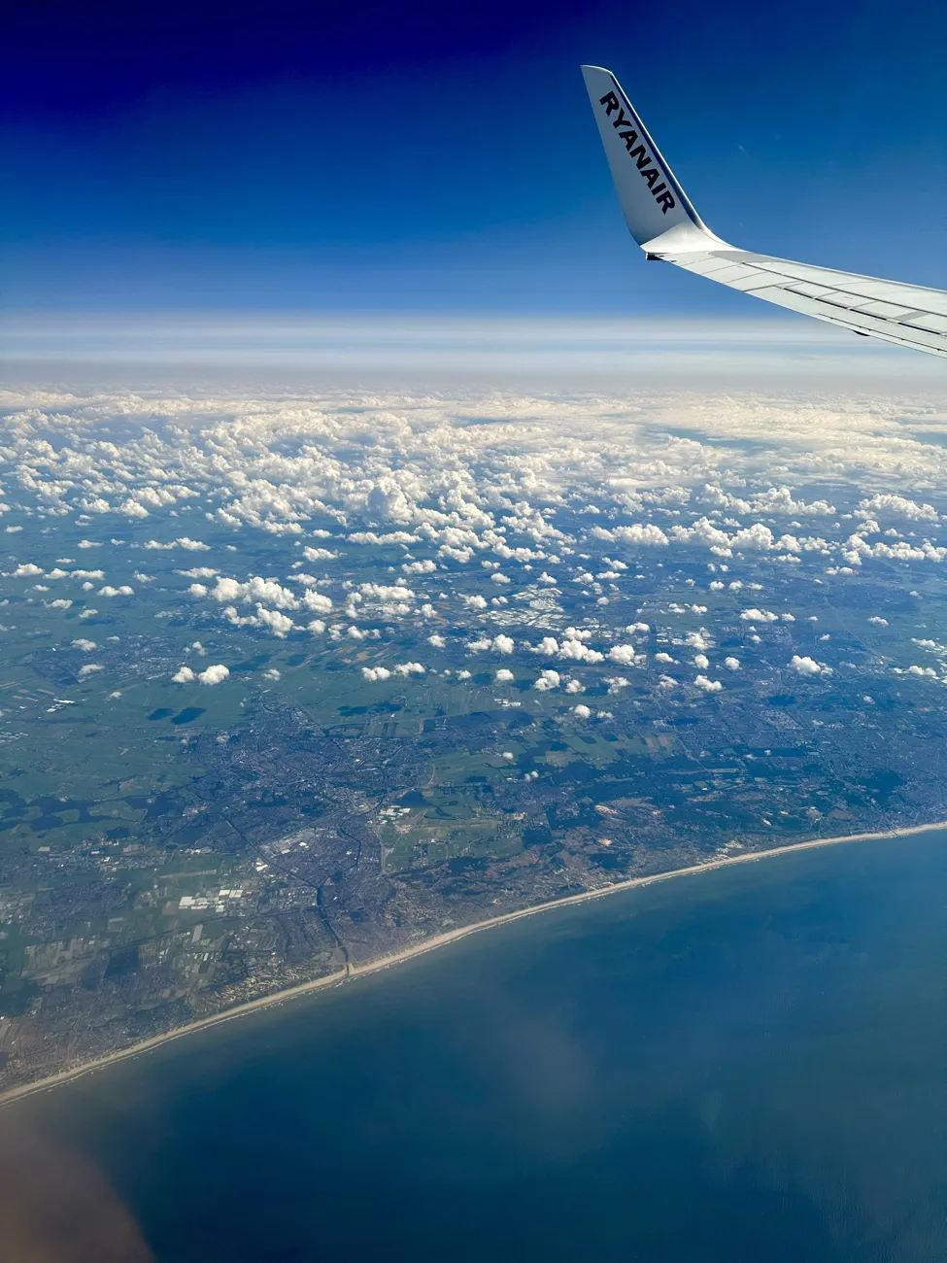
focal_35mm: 24
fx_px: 875
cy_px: 632
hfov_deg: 56.8
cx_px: 474
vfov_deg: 71.6
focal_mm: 6.86
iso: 80
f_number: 1.78
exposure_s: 1/5263
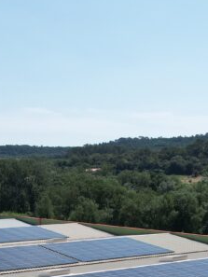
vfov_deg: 25.1
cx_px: 47
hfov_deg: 20.0
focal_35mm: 73
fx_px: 584
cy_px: 292
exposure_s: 1/2500
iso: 100
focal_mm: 8.38
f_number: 2.8
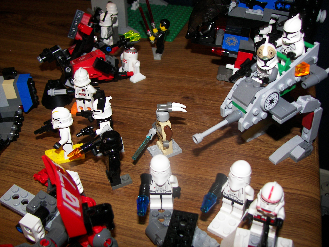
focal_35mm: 36
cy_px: 124
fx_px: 342
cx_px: 164
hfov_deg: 51.4
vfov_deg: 39.7
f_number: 2.8
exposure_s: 1/30
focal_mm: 6
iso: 100
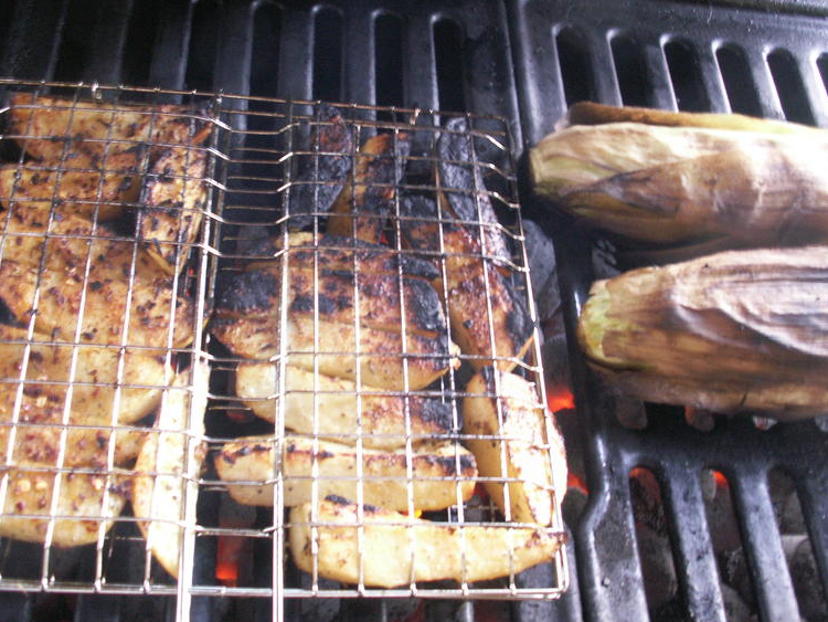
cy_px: 259
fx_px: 1005
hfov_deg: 44.8
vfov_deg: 34.3
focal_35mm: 42
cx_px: 428
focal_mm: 5.86
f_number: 2.8
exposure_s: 1/6
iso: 160
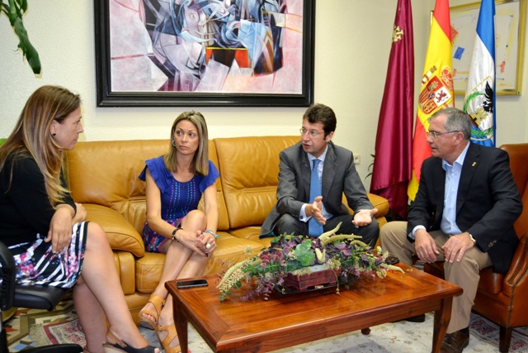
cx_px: 264
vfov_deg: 40.0
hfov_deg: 57.2
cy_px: 176
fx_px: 484
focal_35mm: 33
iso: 1250
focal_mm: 22
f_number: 3.5
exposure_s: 1/60
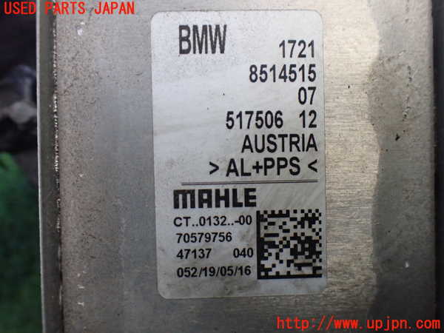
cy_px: 166
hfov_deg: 60.0
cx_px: 222
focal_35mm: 30
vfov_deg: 46.8
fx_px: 385
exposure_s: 1/125
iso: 800
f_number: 2.3
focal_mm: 5.4
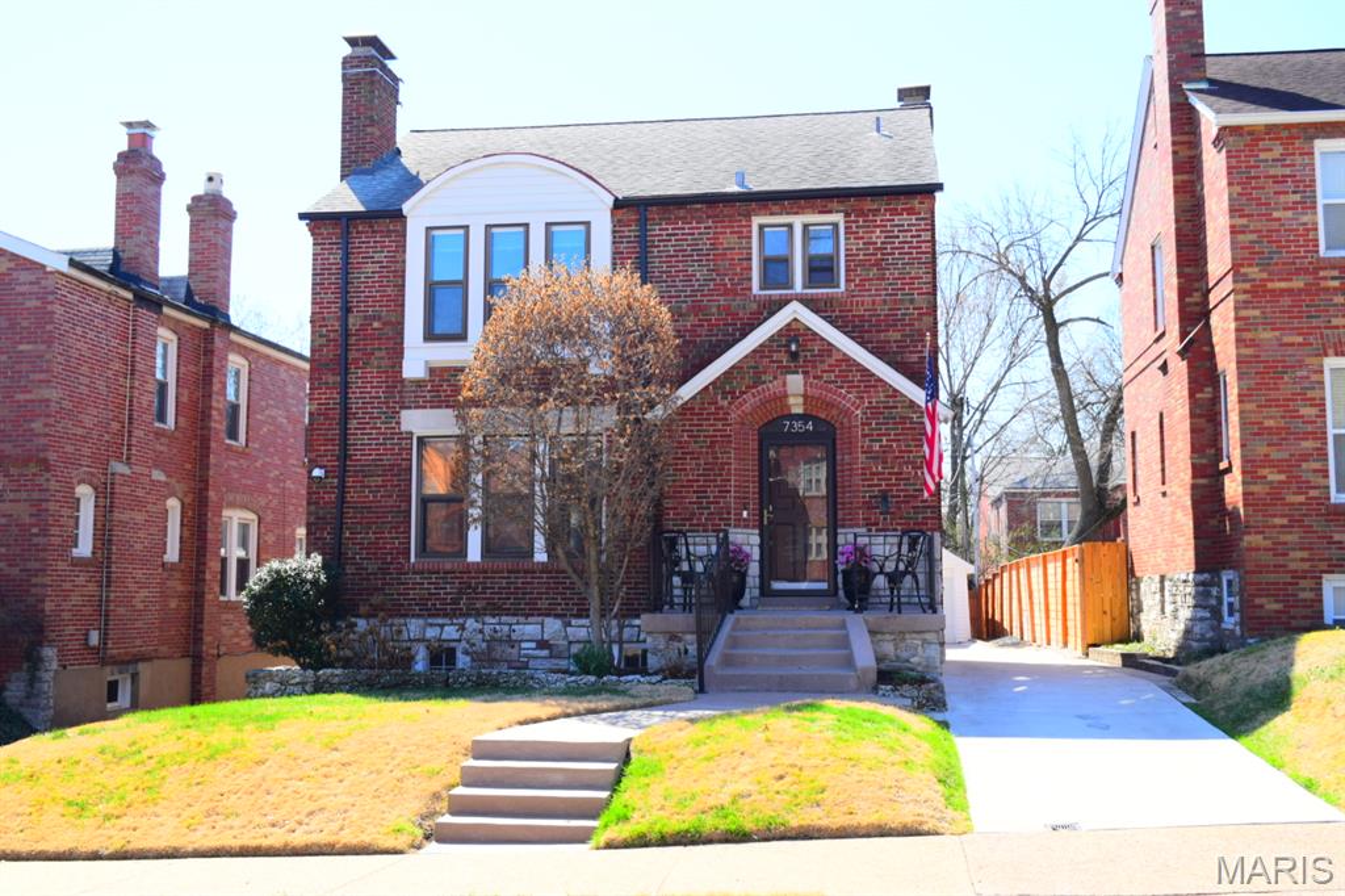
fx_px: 1457
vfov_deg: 34.2
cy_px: 448
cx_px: 672
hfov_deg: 49.6
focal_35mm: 39
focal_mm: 26
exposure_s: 1/200
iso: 100
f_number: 8
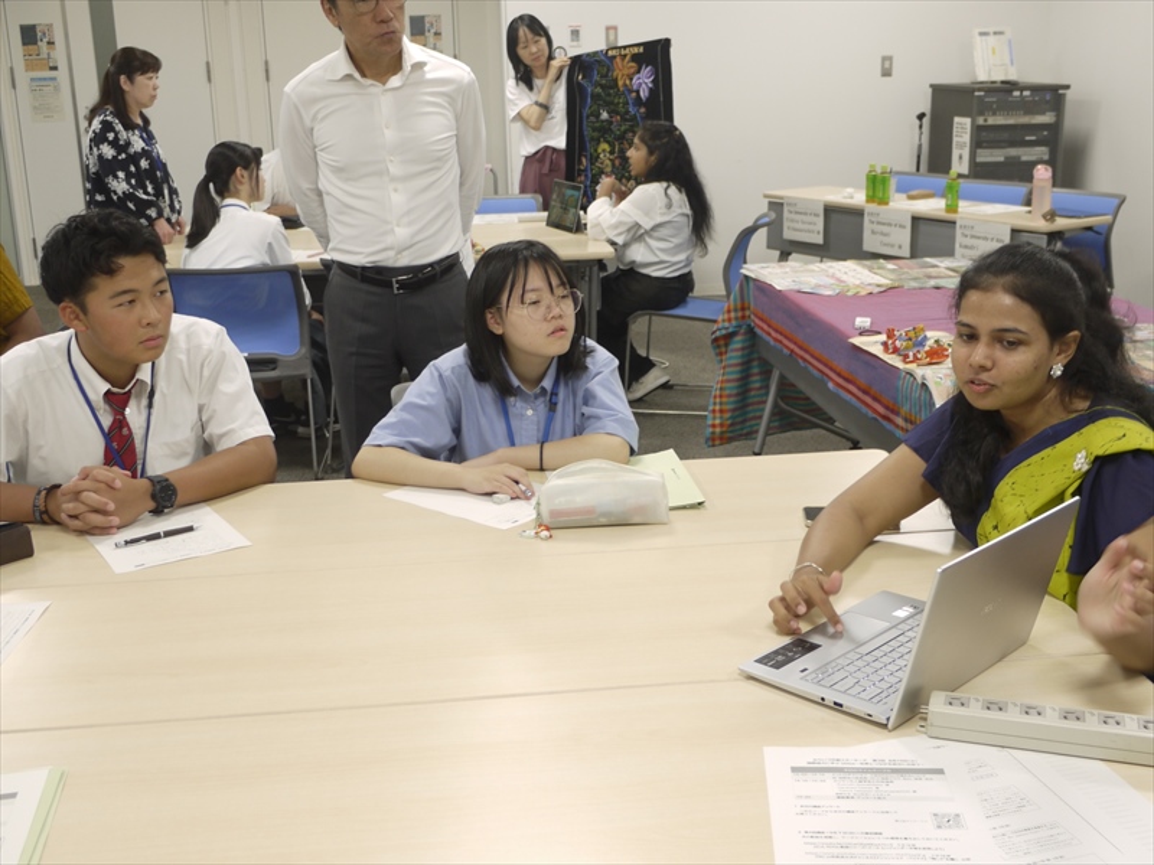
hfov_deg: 47.9
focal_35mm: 39
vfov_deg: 36.8
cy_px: 432
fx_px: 1300
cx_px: 577
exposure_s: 1/40
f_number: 3.5
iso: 100
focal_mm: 14
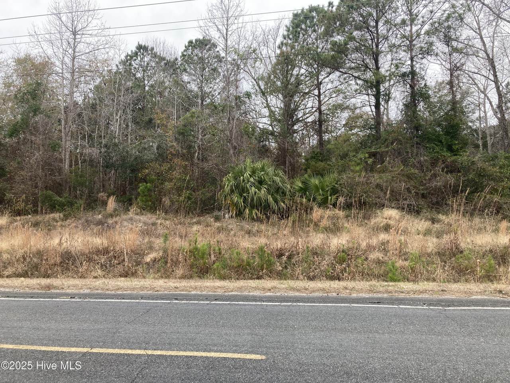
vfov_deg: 49.7
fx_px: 413
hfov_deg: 63.4
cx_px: 255
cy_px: 192
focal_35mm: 28
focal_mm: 3.99
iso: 20
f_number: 1.8
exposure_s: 1/312
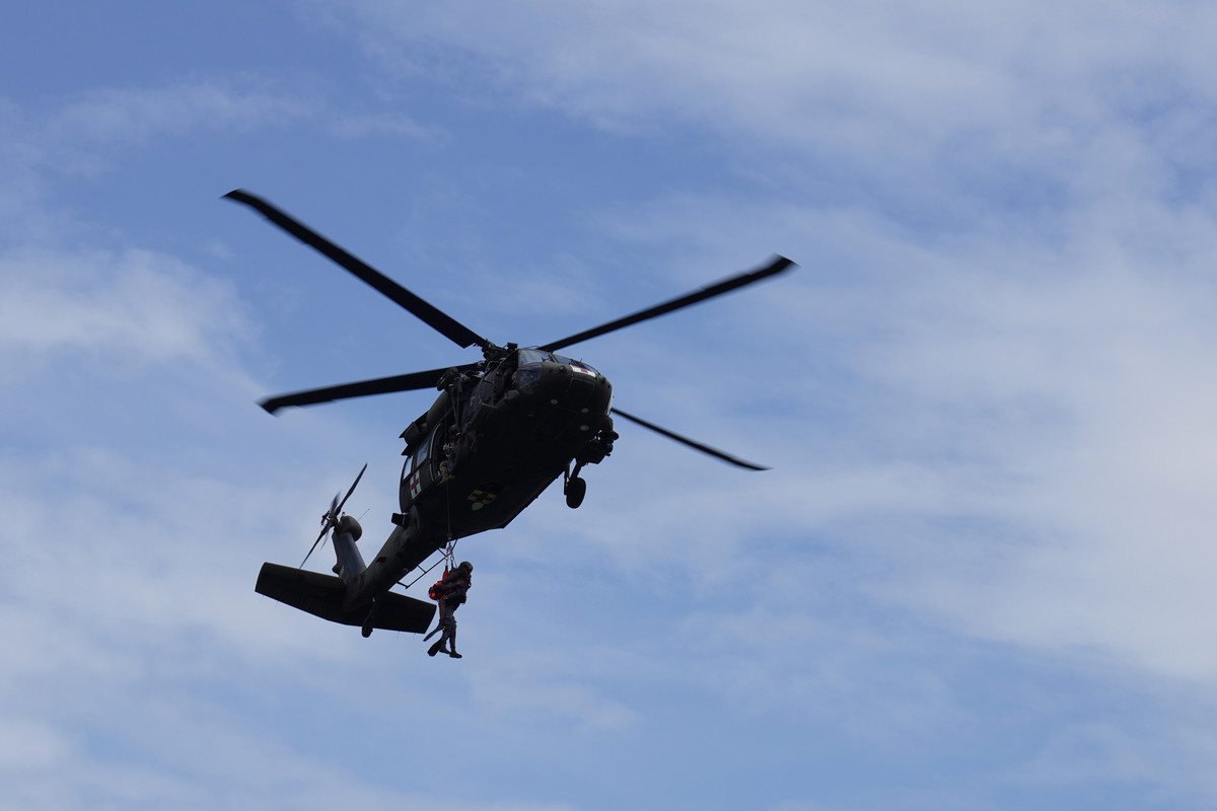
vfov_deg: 19.5
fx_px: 2366
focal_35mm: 70
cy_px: 406
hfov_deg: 28.8
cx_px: 608
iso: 100
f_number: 6.3
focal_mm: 70
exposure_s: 1/640
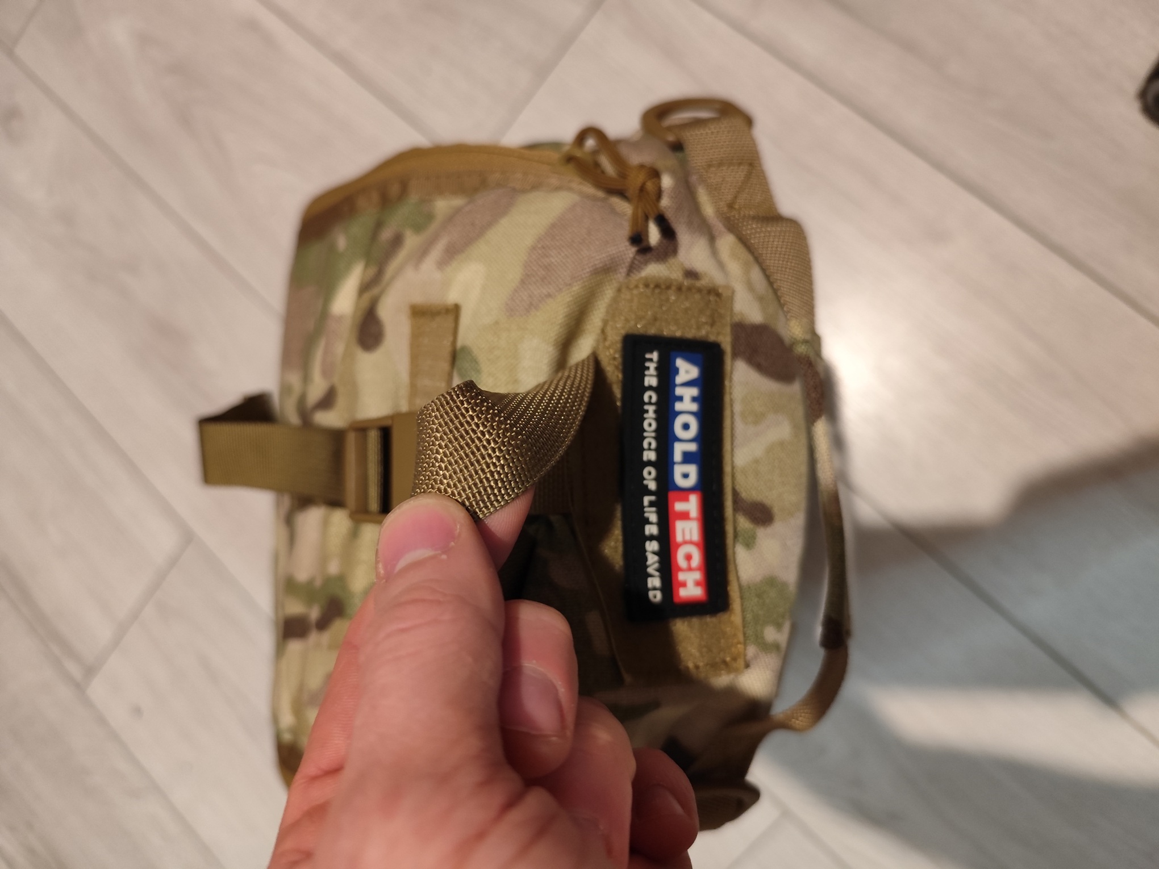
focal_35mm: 23
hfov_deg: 73.9
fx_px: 770
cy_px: 434
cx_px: 580
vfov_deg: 58.9
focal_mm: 6.19
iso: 1250
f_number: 1.65
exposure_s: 1/33.3
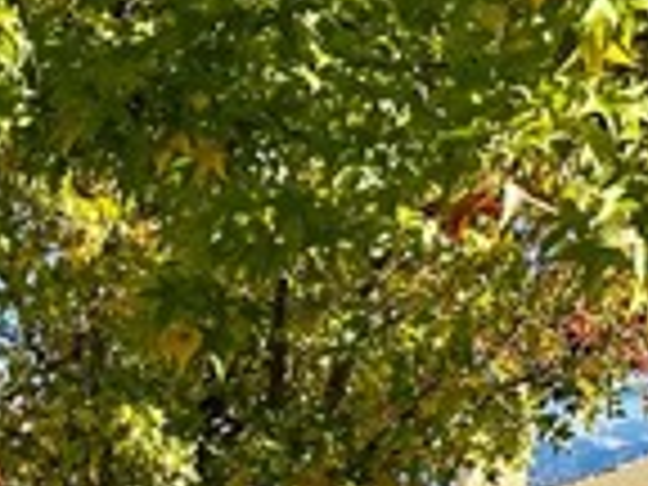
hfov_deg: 16.3
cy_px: 891
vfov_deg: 12.6
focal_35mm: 107
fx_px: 2003
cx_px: -405
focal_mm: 6.86
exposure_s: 1/1107
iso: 80
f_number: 1.78
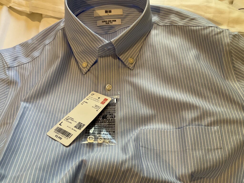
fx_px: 204
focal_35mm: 29
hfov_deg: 61.7
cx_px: 122
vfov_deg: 48.2
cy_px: 92
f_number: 1.8
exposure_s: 1/50
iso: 64
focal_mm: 3
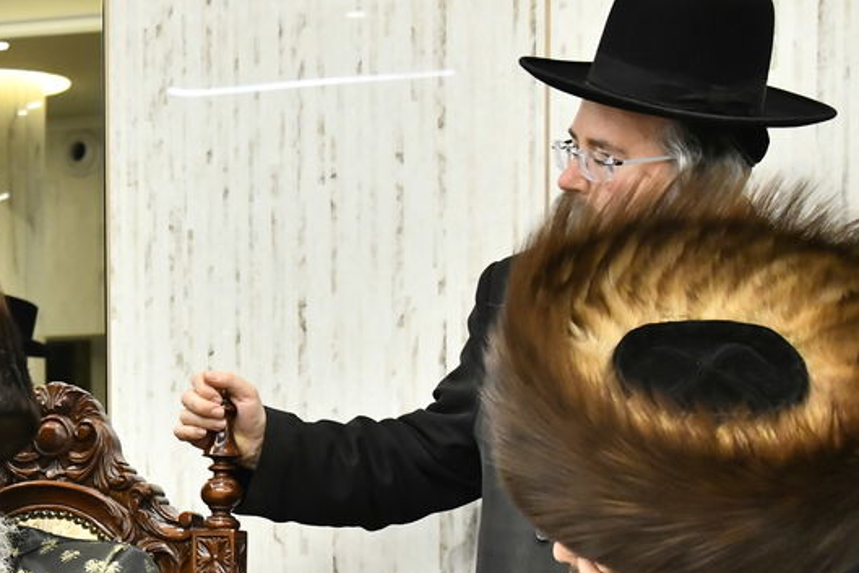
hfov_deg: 15.7
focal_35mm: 127
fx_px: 3031
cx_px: -83
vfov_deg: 10.7
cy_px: 509
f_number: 5.6
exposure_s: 1/160
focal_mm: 48
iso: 3200
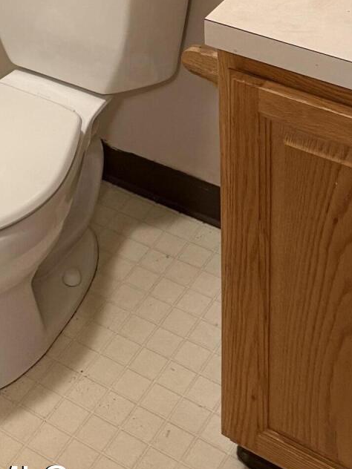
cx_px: 10
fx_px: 1030
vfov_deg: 22.1
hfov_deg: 18.9
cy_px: -192
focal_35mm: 76
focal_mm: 6.76
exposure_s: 1/60
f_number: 1.78
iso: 400
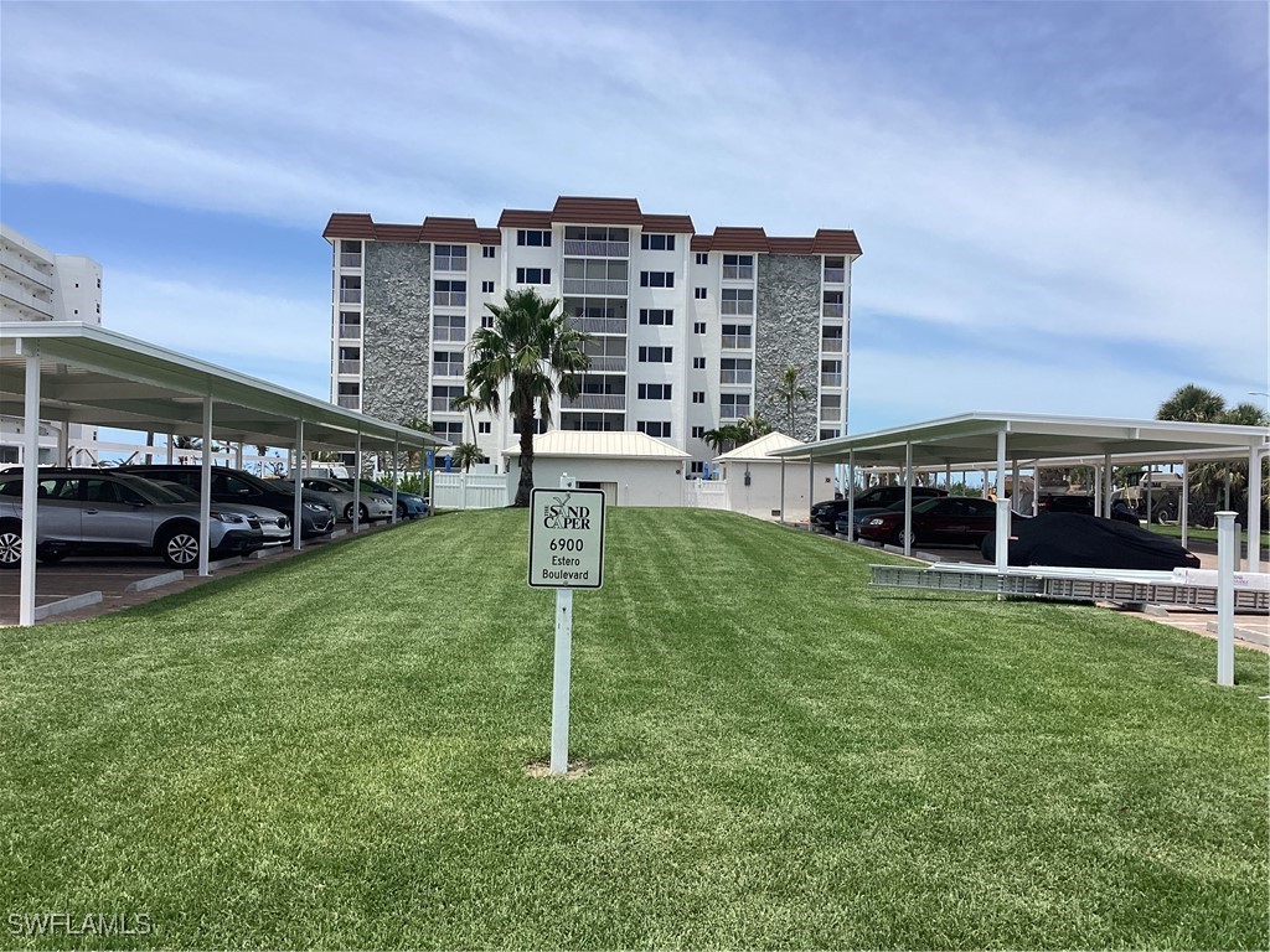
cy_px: 476
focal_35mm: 31
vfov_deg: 45.4
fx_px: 1137
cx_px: 635
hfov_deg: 58.4
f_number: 2.4
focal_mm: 3.3
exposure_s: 1/1597
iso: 25
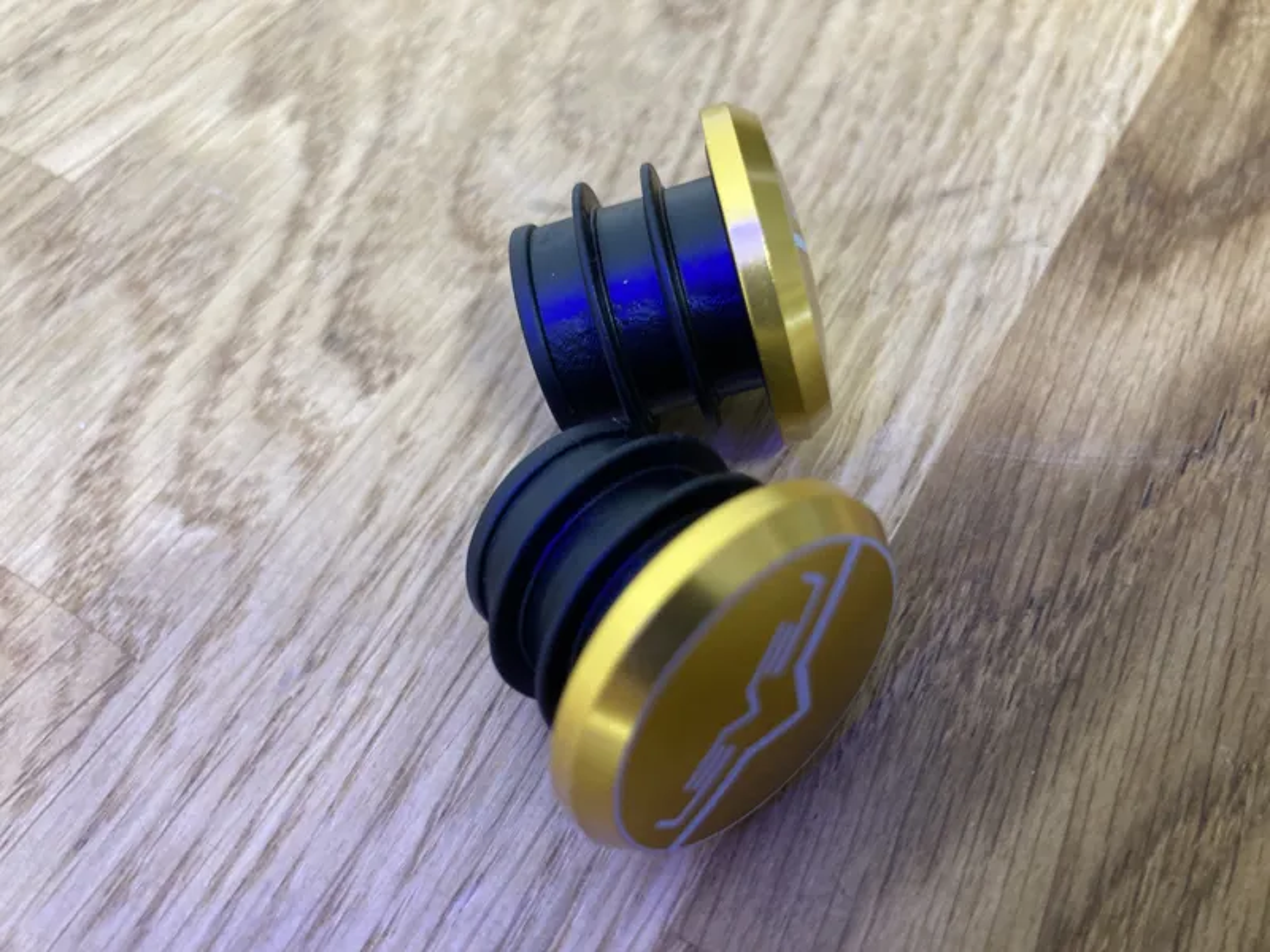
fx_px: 1027
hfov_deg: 63.4
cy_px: 476
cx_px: 635
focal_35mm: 28
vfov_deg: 49.7
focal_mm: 3.99
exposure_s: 1/50
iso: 160
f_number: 1.8
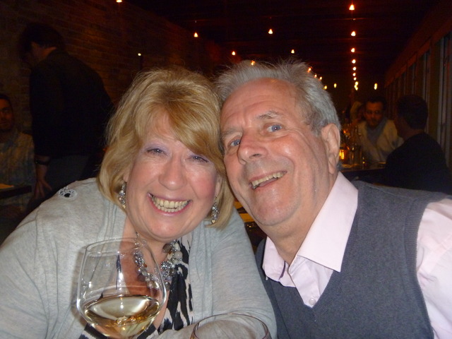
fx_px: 457
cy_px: 170
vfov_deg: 40.7
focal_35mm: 35
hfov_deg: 52.6
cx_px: 226
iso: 400
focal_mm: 6.3
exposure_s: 1/30
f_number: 3.5
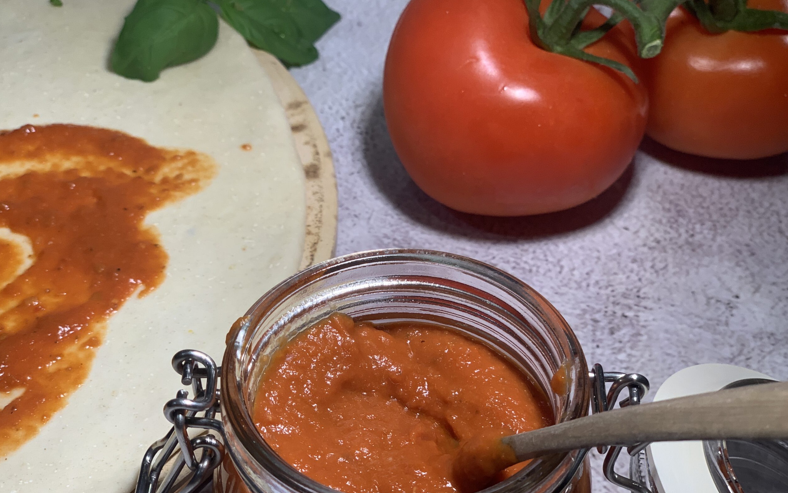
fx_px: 1203
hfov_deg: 36.3
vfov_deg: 23.1
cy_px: 288
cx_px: 388
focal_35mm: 56
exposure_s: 1/100
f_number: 2.4
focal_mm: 6
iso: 50
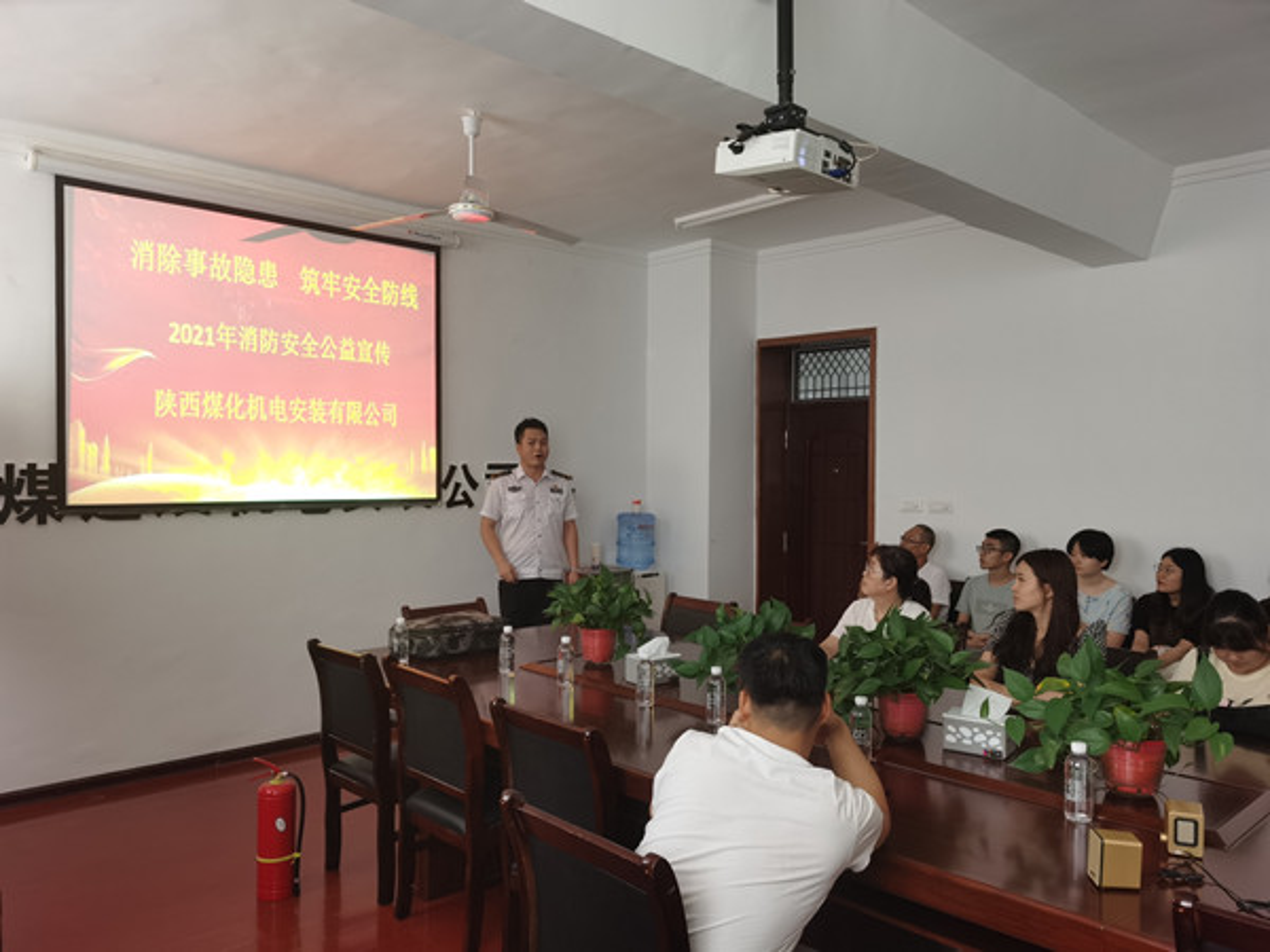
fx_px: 991
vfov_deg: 51.4
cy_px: 476
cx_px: 635
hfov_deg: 65.3
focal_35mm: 27
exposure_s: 1/40
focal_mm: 5.56
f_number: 1.6
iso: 320
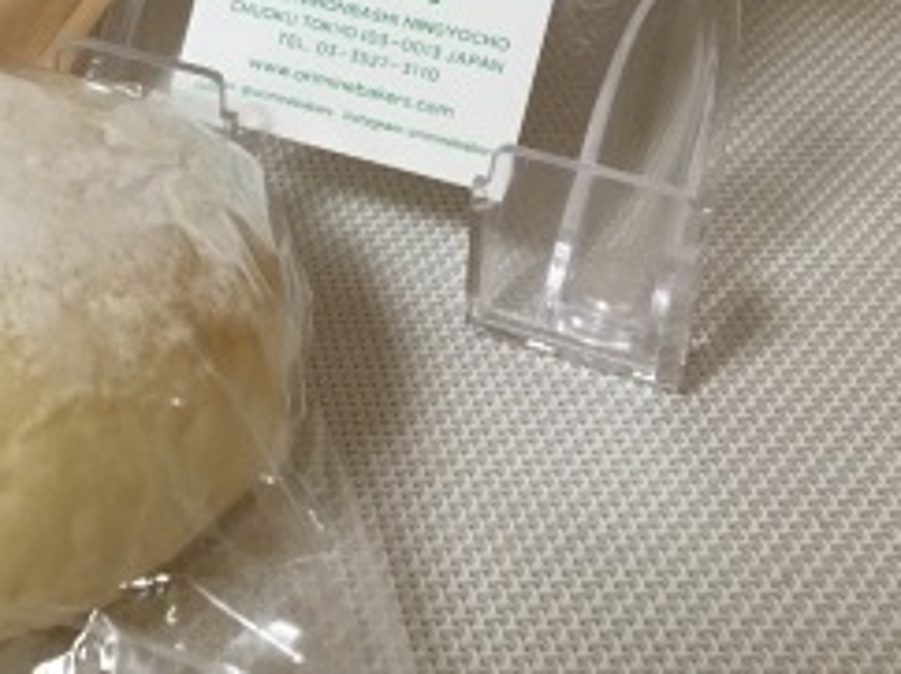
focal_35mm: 72
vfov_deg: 19.8
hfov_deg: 24.6
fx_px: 1872
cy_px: -4
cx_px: -164
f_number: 2.2
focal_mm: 4.15
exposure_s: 1/33
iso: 160
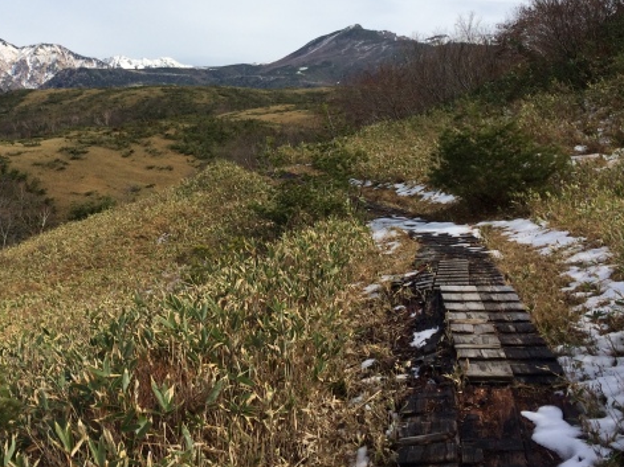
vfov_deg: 27.8
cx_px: 221
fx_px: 919
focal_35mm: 51
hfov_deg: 37.2
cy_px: 78
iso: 40
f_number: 2.2
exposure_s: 1/3165
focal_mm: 4.12
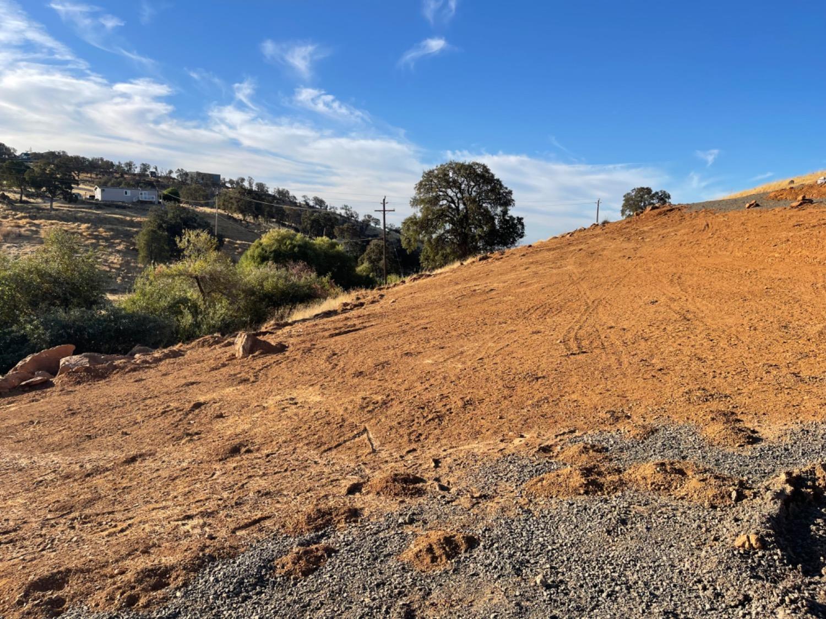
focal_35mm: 25
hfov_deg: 69.4
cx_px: 413
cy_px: 310
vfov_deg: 54.9
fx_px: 597
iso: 32
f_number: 1.6
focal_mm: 5.1
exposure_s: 1/2717
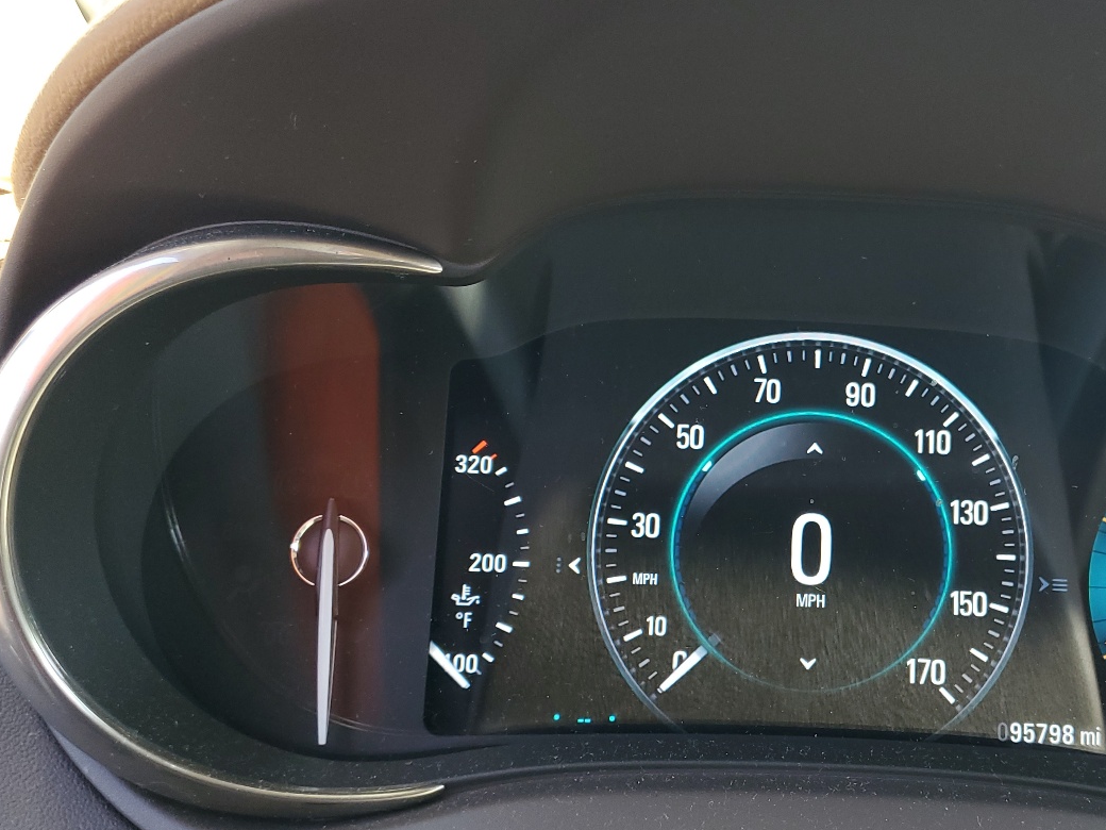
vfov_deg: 35.9
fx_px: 1278
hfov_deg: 45.5
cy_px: 445
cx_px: 799
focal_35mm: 40
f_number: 1.5
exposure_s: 1/120
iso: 70
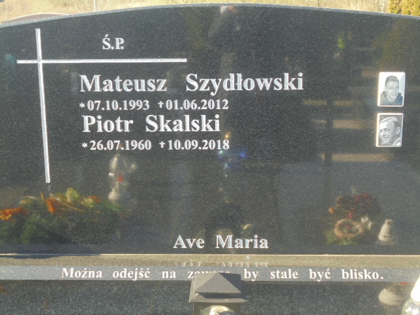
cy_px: 158
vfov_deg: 26.1
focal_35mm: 56
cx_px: 210
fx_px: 679
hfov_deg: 34.3
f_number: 5.2
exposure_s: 1/60
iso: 100
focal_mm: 10.1
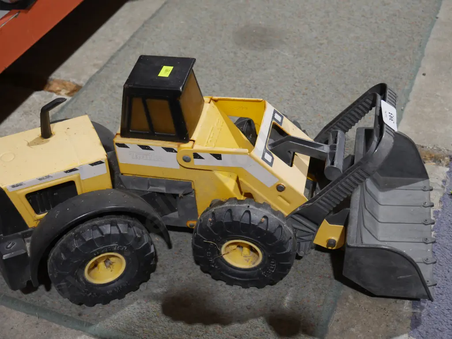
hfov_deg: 38.2
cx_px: 226
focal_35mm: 50
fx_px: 653
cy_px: 170
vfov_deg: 29.1
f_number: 5.3
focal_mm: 25
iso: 640
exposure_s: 1/60
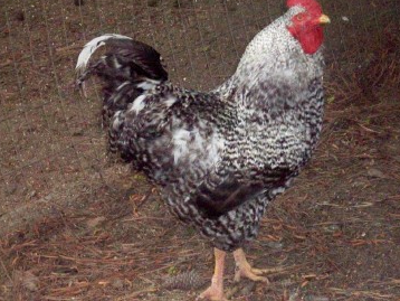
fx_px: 1434
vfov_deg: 12.0
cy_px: 164
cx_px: 218
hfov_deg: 15.9
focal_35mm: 124
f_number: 5.2
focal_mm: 18.6
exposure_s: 1/257
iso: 800
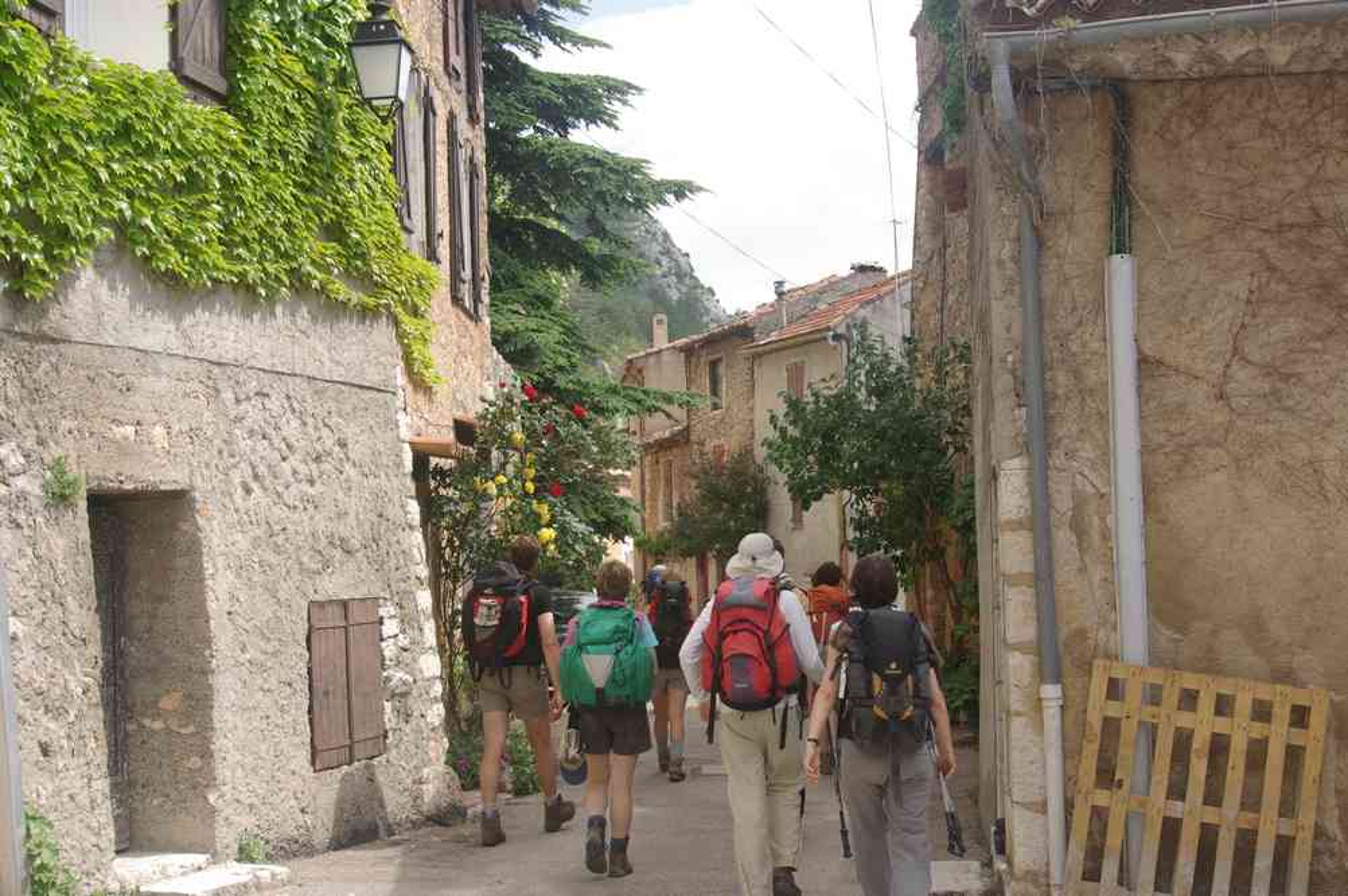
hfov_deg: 37.9
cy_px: 448
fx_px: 1964
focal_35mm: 52
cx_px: 674
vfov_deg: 25.7
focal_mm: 35
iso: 100
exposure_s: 1/125
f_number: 8
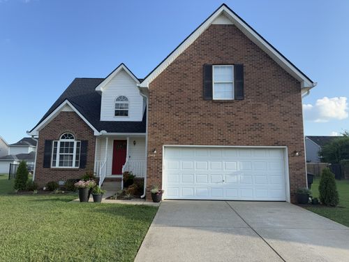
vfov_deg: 56.8
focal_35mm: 24
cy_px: 131
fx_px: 242
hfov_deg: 71.6
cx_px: 174
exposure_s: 1/2000
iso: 80
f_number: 1.78
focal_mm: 6.76
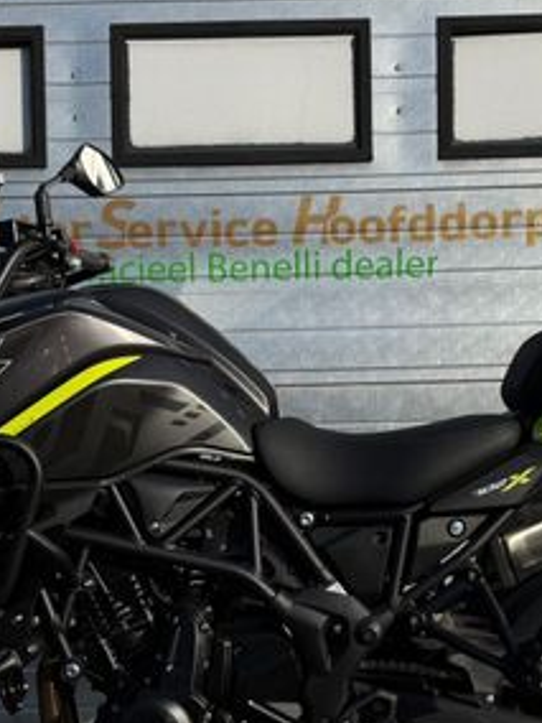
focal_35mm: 54
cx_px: 234
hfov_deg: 27.0
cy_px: 532
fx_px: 1127
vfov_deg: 34.9
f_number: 1.78
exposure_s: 1/5319
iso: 80
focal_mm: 6.76
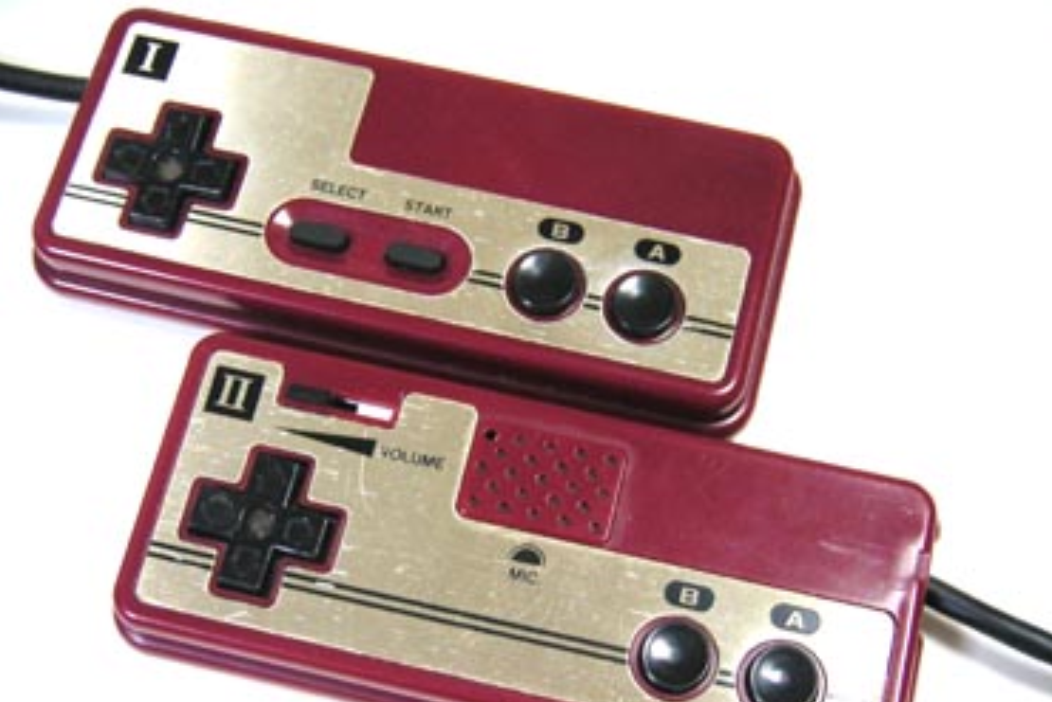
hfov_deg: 36.9
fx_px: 1579
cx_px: 520
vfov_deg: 25.0
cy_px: 423
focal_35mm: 54
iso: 100
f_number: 2.9
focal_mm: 7.4
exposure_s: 1/10
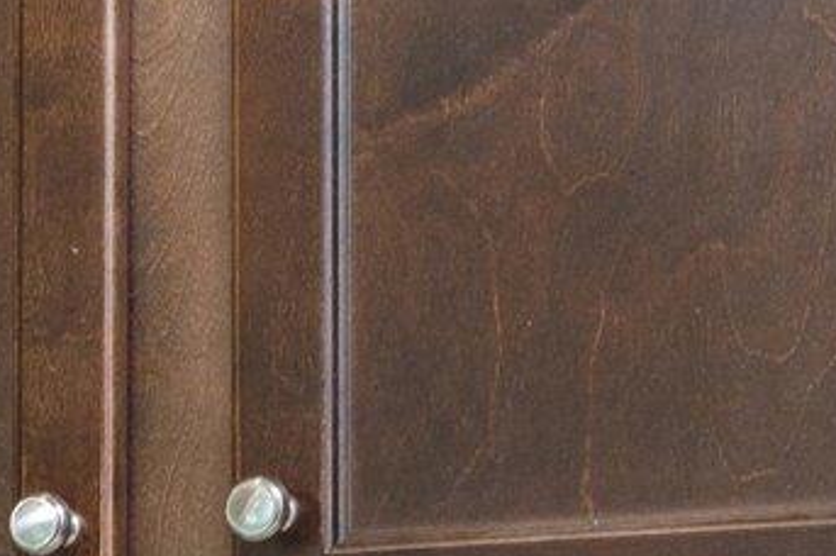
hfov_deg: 10.6
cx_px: -831
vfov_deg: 7.4
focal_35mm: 179
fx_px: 4153
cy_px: 975
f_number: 7.1
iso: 400
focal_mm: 30
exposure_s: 1/30
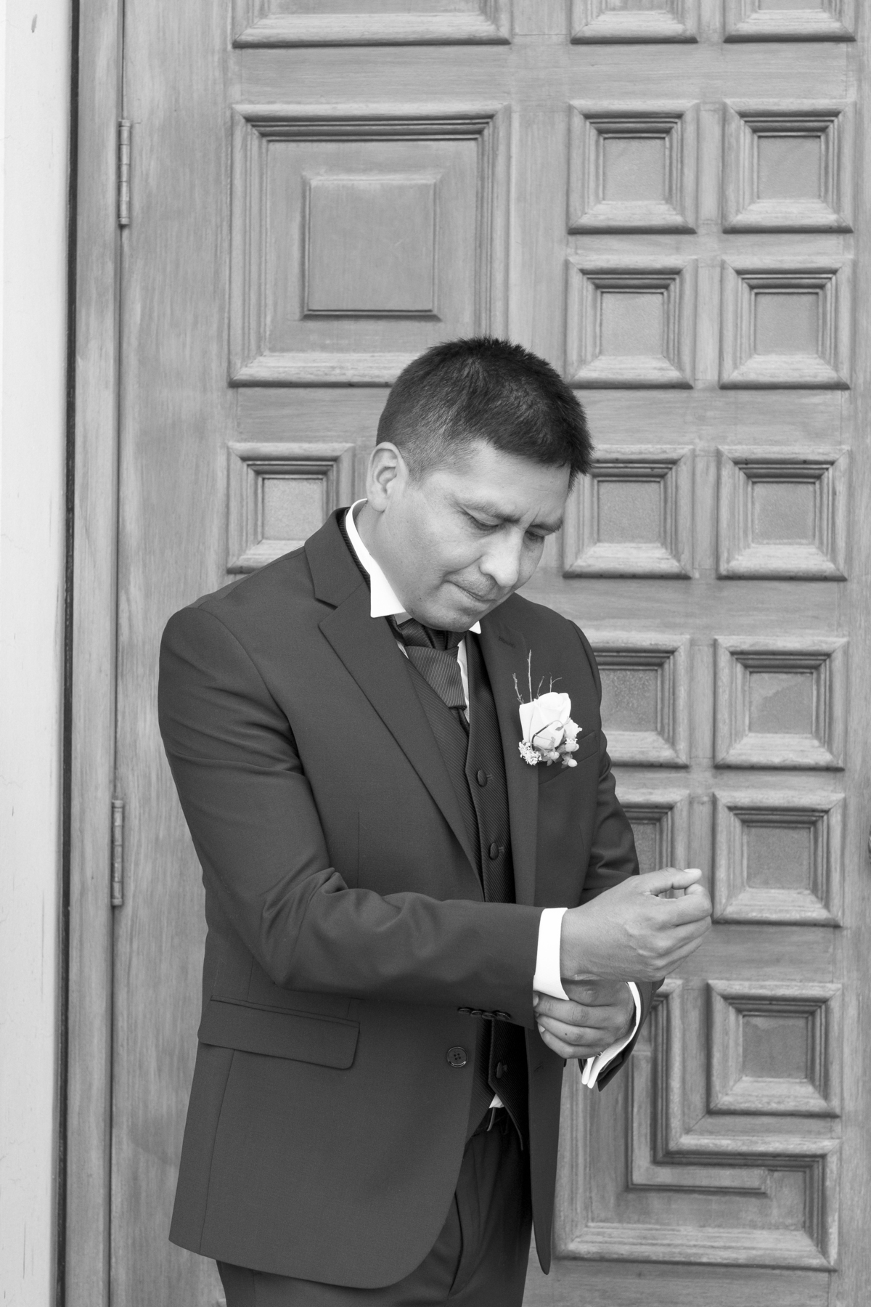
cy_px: 654
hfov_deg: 16.3
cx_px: 436
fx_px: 3048
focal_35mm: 84
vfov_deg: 24.2
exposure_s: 1/500
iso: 500
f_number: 5
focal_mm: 56
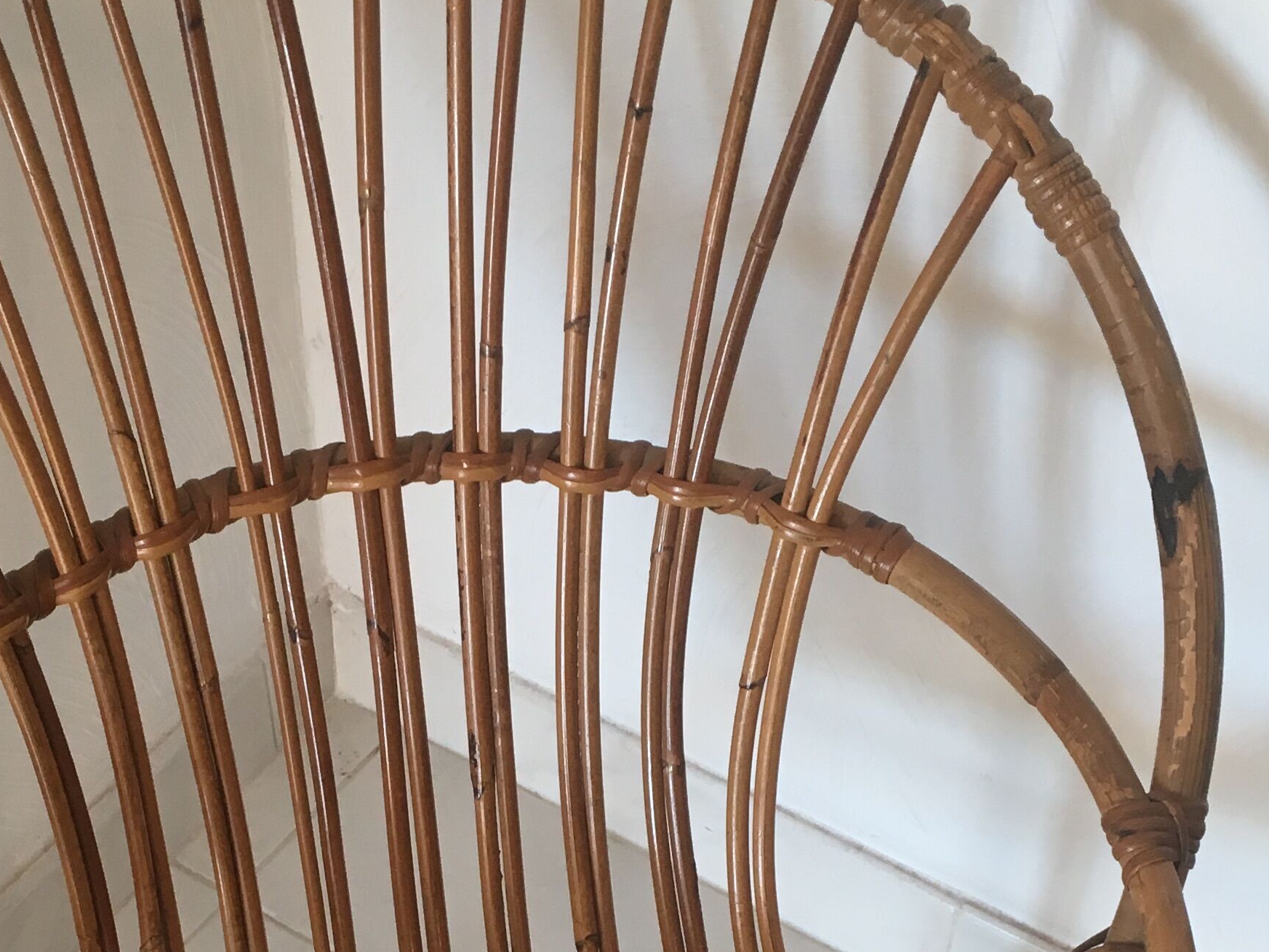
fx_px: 2456
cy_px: 1134
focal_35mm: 67
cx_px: 509
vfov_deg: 20.5
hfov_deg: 28.9
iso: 64
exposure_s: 1/33
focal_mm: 4.15
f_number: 2.2
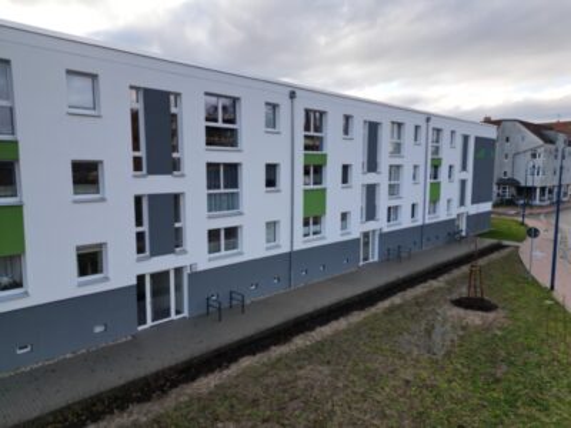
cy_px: 214
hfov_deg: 71.6
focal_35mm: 24
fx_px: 396
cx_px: 286
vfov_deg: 56.8
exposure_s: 1/50
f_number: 1.7
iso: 100
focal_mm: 6.72
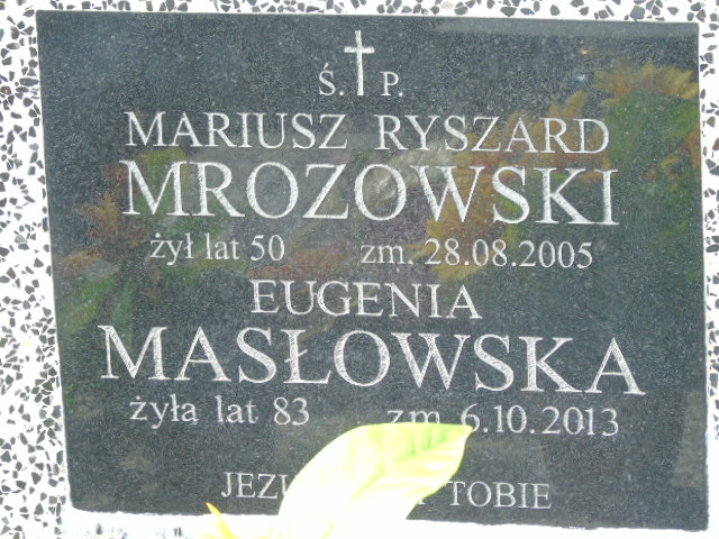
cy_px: 270
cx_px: 360
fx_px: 3863
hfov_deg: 10.6
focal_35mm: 186
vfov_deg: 8.0
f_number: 5
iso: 100
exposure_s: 1/125
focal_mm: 33
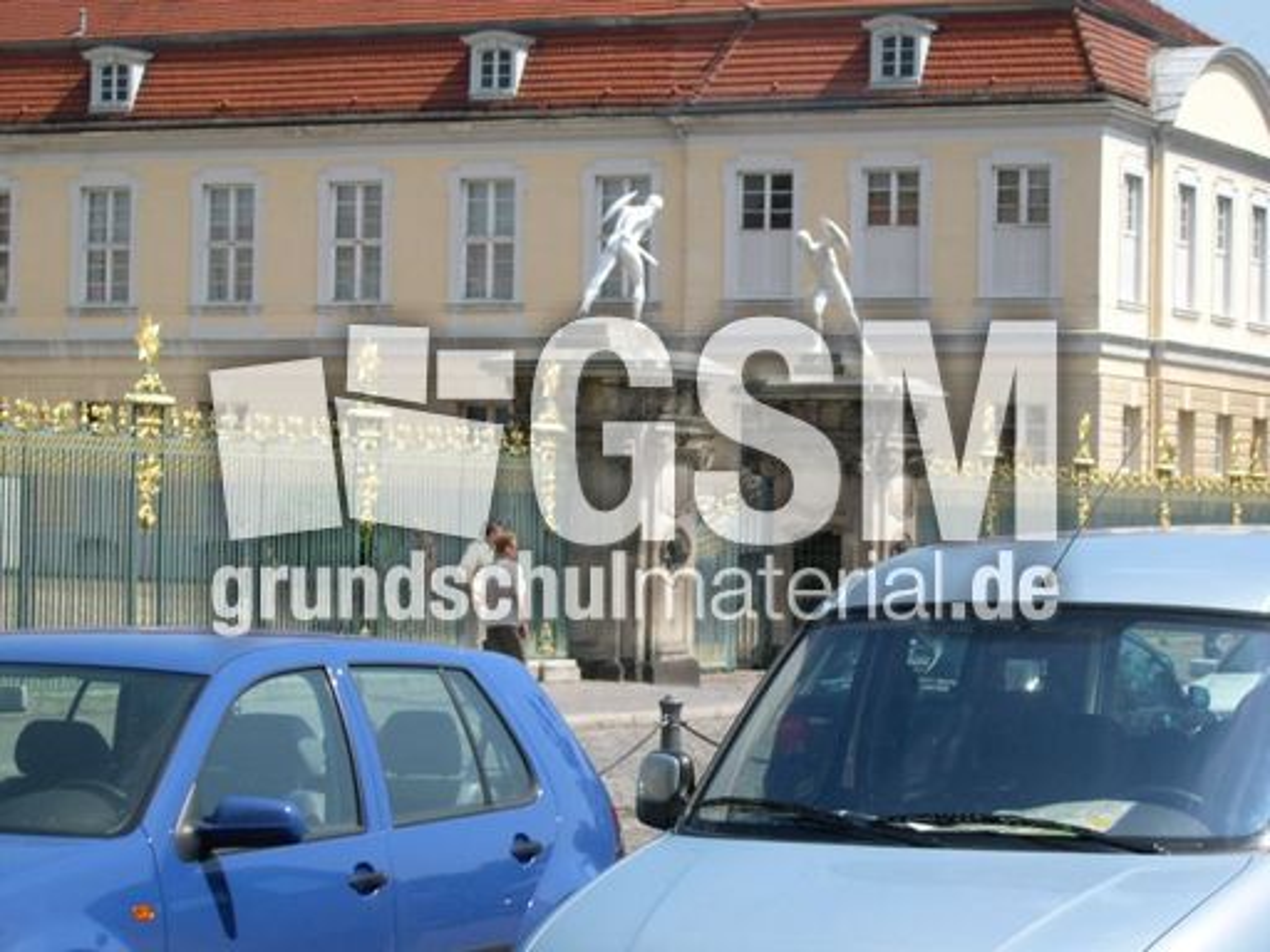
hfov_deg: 17.3
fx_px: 4182
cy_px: 476
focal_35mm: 114
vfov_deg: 13.0
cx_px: 635
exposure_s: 1/494
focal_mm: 24
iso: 100
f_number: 4.9
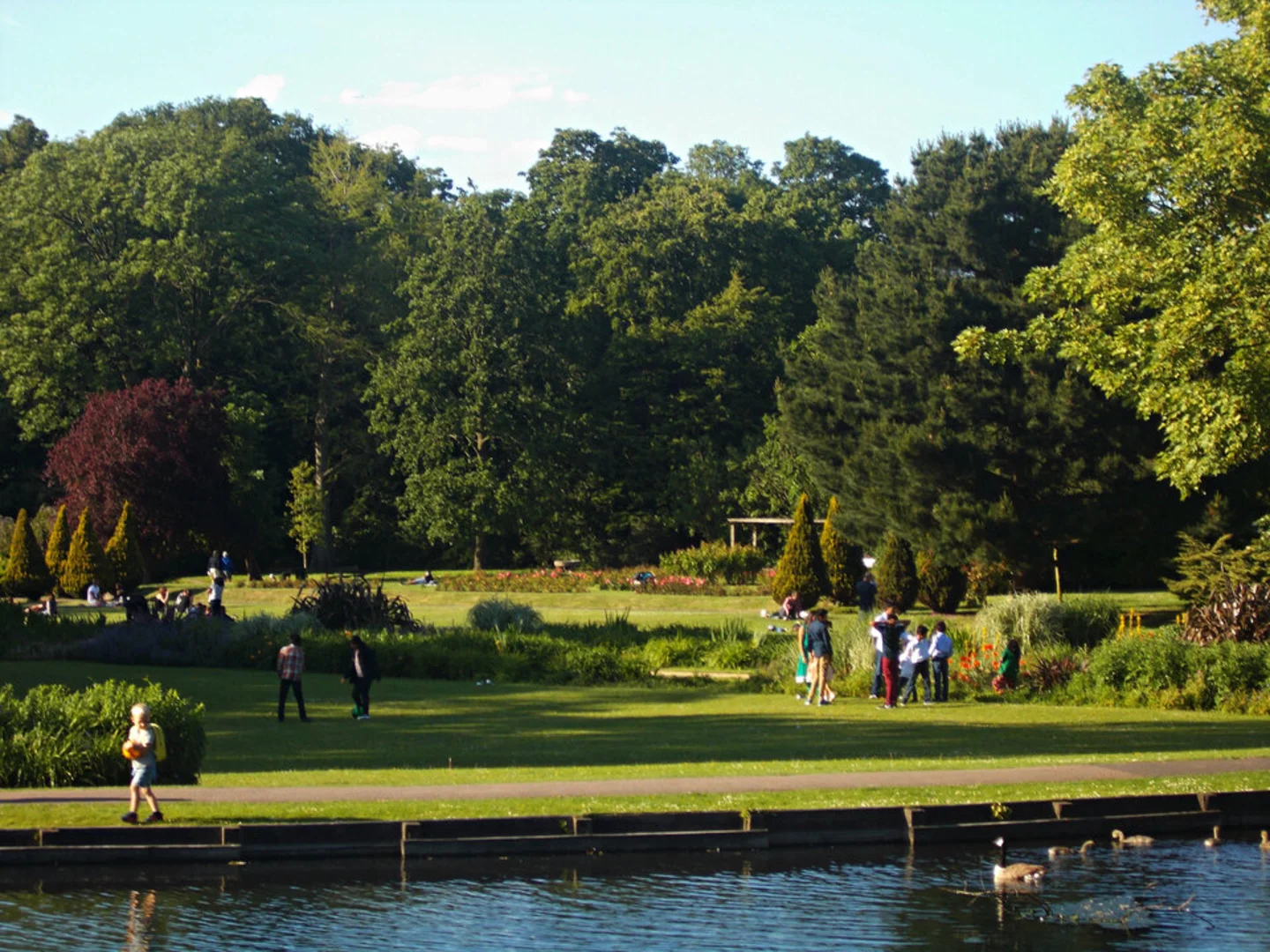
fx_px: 3632
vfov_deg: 14.9
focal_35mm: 99
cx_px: 635
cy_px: 476
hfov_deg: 19.8
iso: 80
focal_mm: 17.6
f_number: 5.5
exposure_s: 1/100
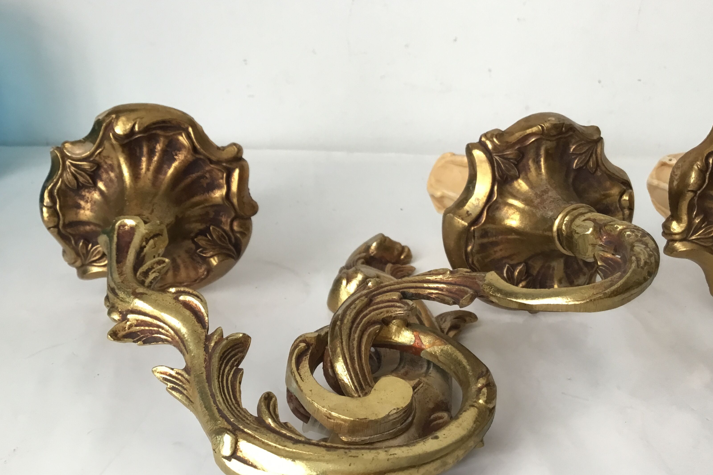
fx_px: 654
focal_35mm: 33
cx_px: 353
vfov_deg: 40.0
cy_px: 222
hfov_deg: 57.2
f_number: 2.4
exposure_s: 1/33
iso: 50
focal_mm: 3.3
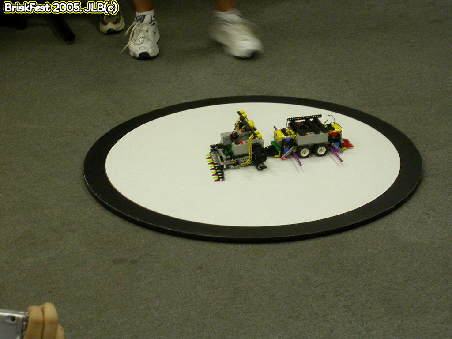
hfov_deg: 17.7
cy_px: 170
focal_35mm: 111
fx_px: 1449
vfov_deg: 13.3
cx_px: 226
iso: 100
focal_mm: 23.1
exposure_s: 1/11.1
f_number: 4.2
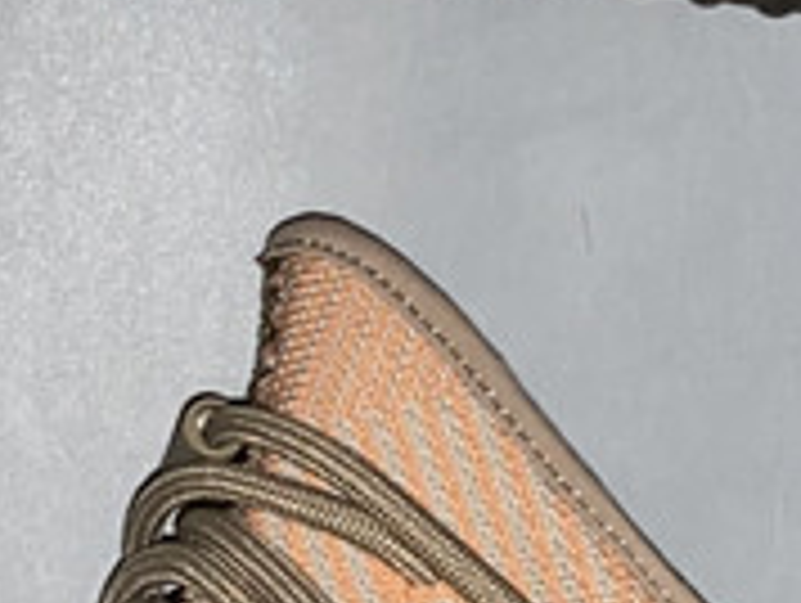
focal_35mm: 146
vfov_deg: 10.1
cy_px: 0
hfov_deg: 13.2
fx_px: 3383
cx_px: -99
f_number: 1.8
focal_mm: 4.25
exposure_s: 1/29
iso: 32
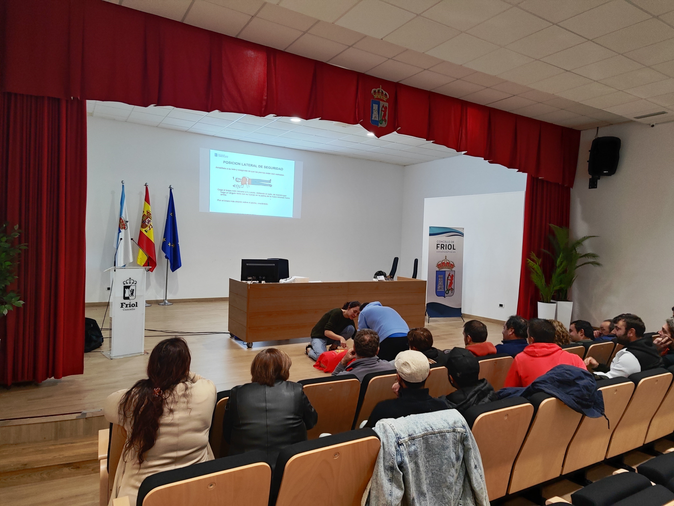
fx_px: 448
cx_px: 337
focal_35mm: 23
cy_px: 253
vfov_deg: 58.9
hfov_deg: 73.9
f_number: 1.8
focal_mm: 5.4
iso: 130
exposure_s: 1/60
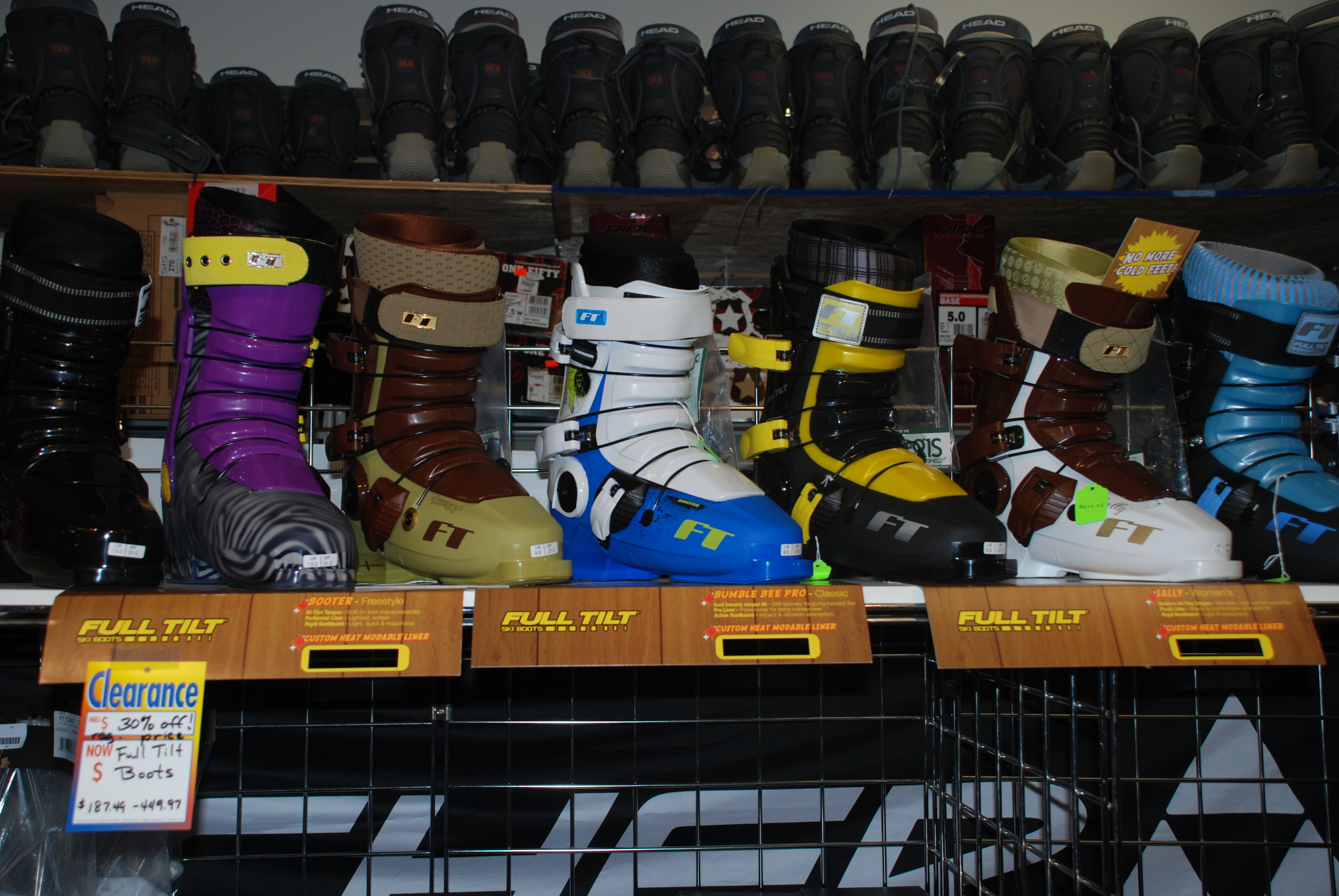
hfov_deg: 46.3
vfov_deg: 32.0
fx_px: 1564
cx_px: 670
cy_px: 448
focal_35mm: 42
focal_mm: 28
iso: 200
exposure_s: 1/60
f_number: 4
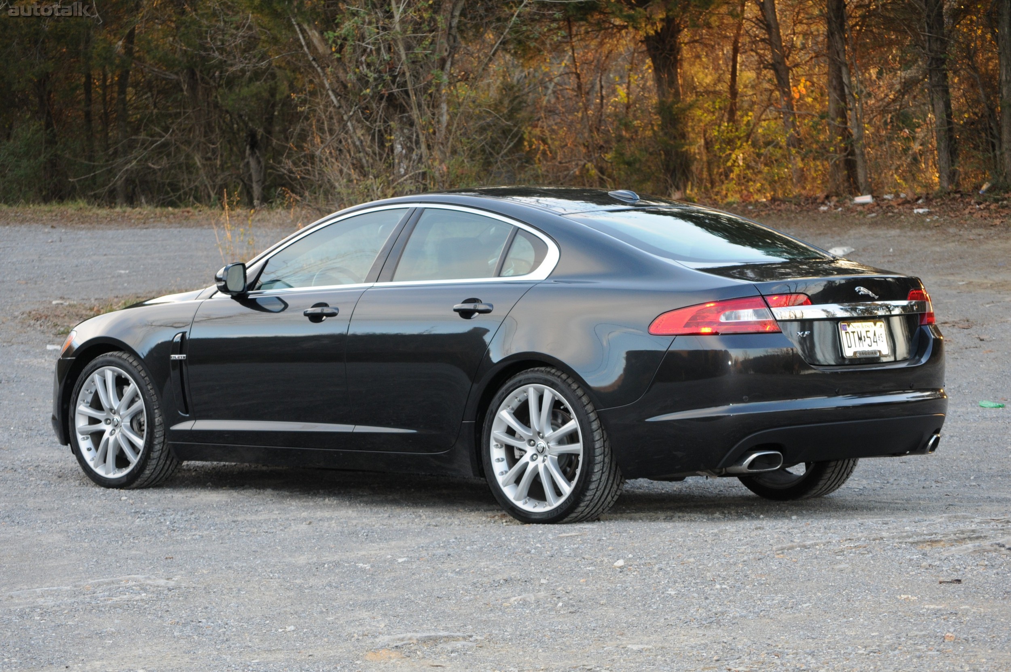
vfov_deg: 13.0
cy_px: 336
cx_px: 506
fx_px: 2945
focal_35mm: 105
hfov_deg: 19.5
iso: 500
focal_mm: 70
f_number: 8
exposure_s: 1/60
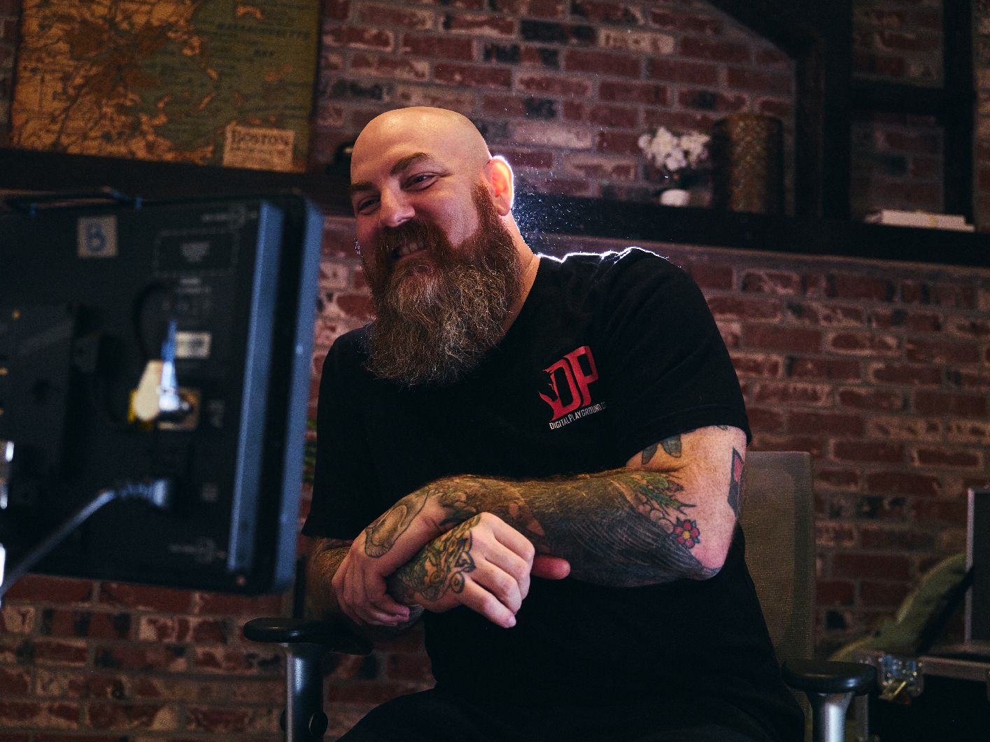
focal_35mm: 44
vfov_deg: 32.9
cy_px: 366
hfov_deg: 42.9
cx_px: 488
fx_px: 1258
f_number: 3.4
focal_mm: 40
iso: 1000
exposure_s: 1/250
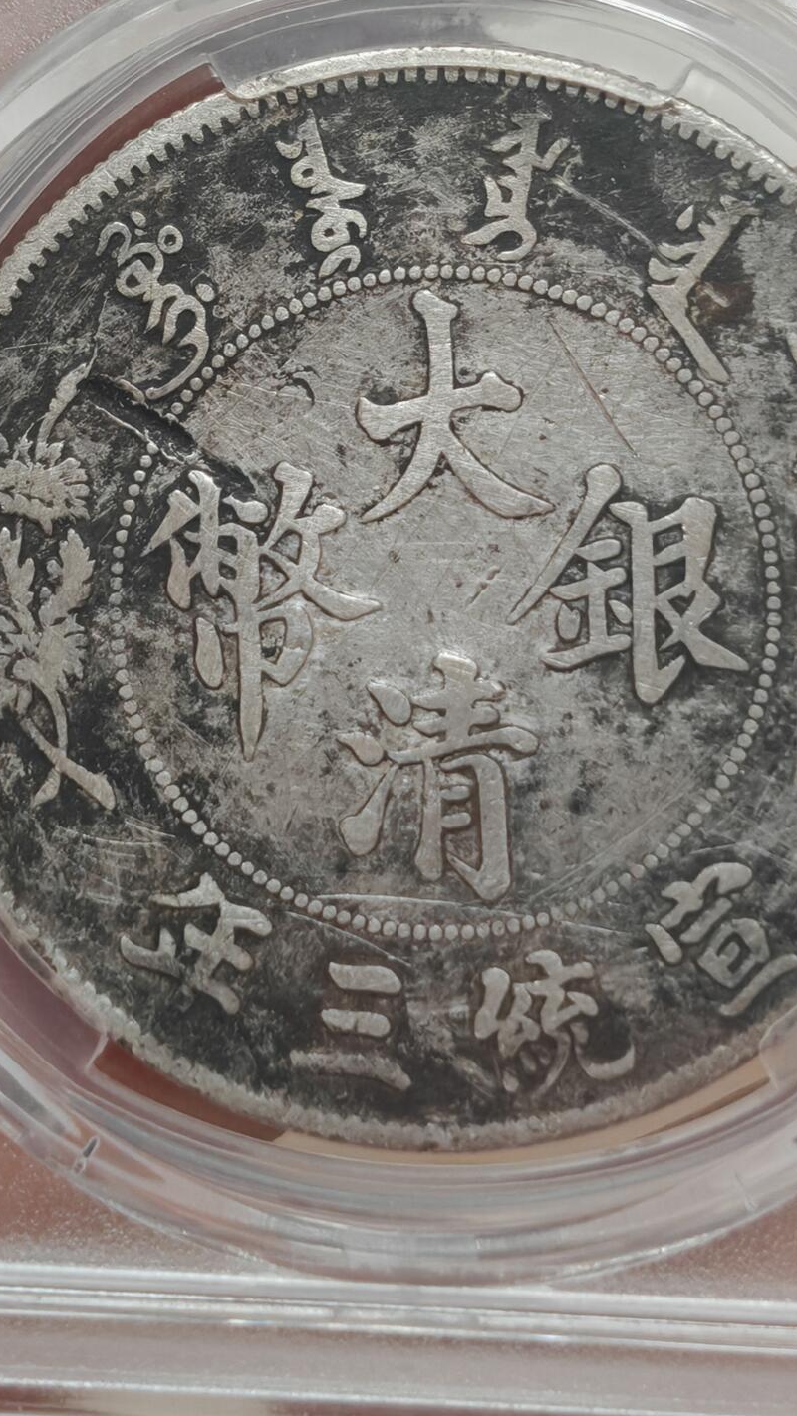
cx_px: 453
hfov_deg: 9.3
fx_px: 4921
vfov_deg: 16.4
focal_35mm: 131
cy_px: 679
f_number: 1.6
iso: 80
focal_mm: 7.62
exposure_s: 1/110
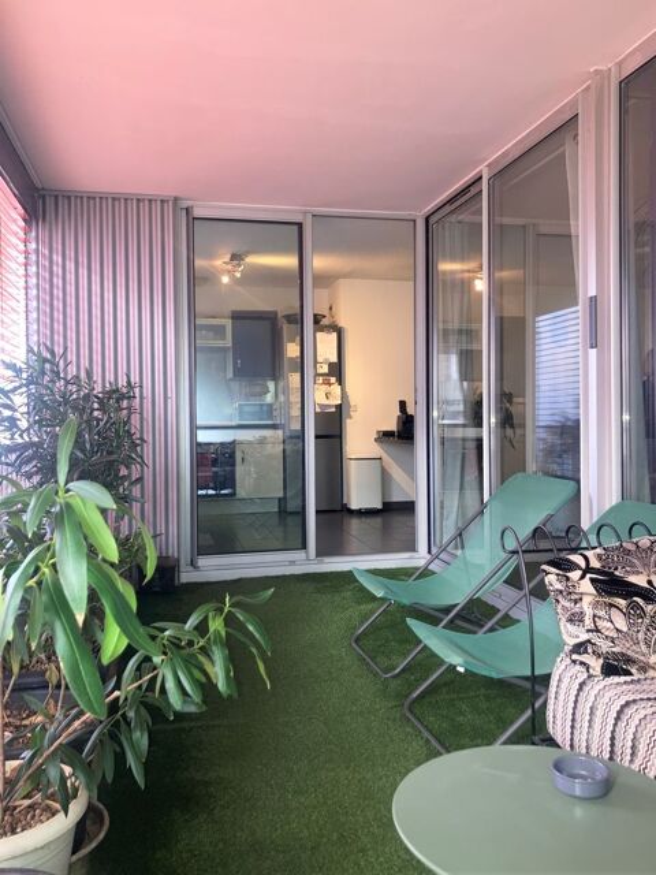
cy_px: 438
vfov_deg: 63.4
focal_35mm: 28
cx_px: 328
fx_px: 707
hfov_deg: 49.7
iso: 32
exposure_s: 1/13
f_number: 1.8
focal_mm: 3.99
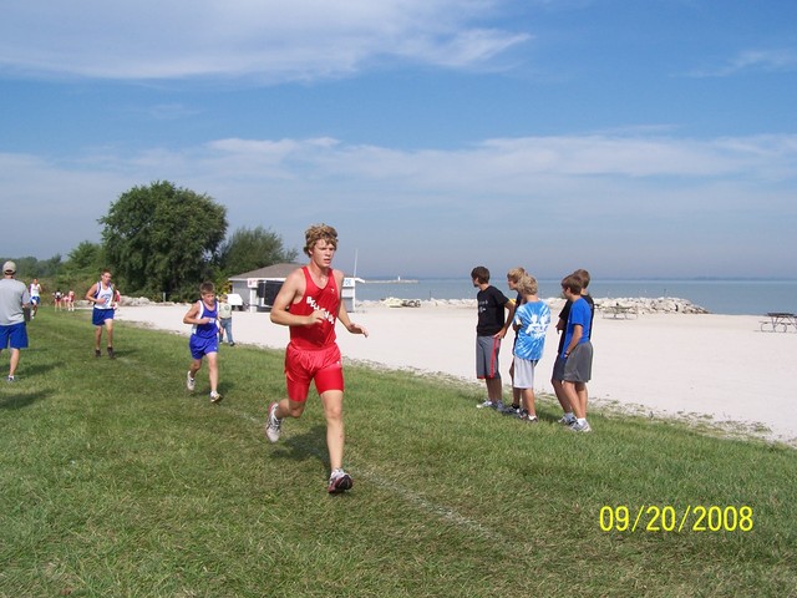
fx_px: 875
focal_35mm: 38
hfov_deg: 49.0
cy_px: 299
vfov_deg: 37.7
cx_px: 398
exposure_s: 1/1000
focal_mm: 6.3
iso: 80
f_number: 4
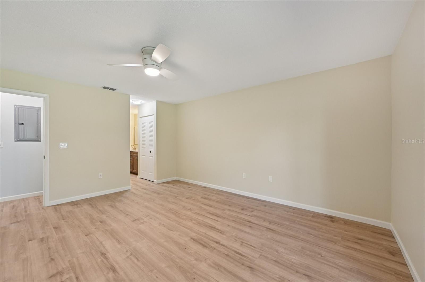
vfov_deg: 81.1
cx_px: 212
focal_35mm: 14
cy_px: 141
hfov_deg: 104.3
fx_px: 165
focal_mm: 14
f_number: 8
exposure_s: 1/20
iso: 400
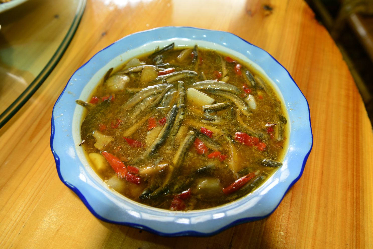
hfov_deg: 67.4
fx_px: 280
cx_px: 186
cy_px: 124
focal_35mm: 27
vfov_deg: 48.0
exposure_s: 1/30
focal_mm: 27
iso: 900
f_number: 4.5
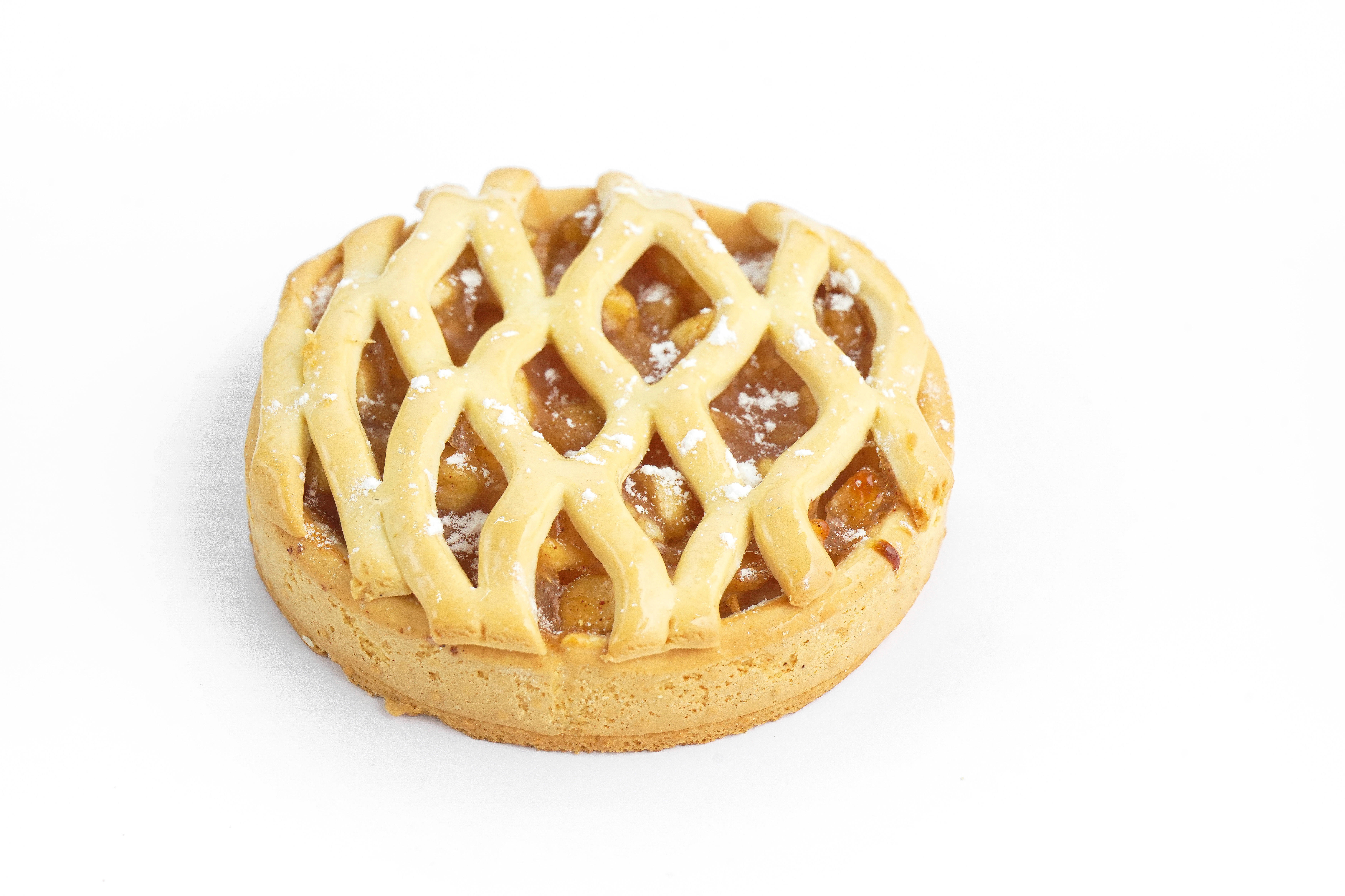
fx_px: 2615
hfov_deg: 28.8
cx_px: 672
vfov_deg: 19.5
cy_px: 448
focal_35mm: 70
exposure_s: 1/100
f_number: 11
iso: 1000
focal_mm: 70
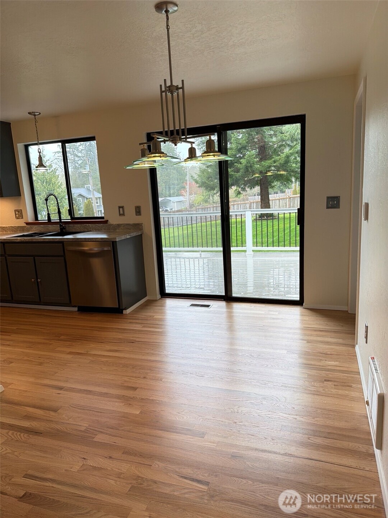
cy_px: 259
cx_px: 194
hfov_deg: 56.8
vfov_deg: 71.6
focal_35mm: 24
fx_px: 359
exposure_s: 1/120
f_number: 1.78
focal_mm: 6.76
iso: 100
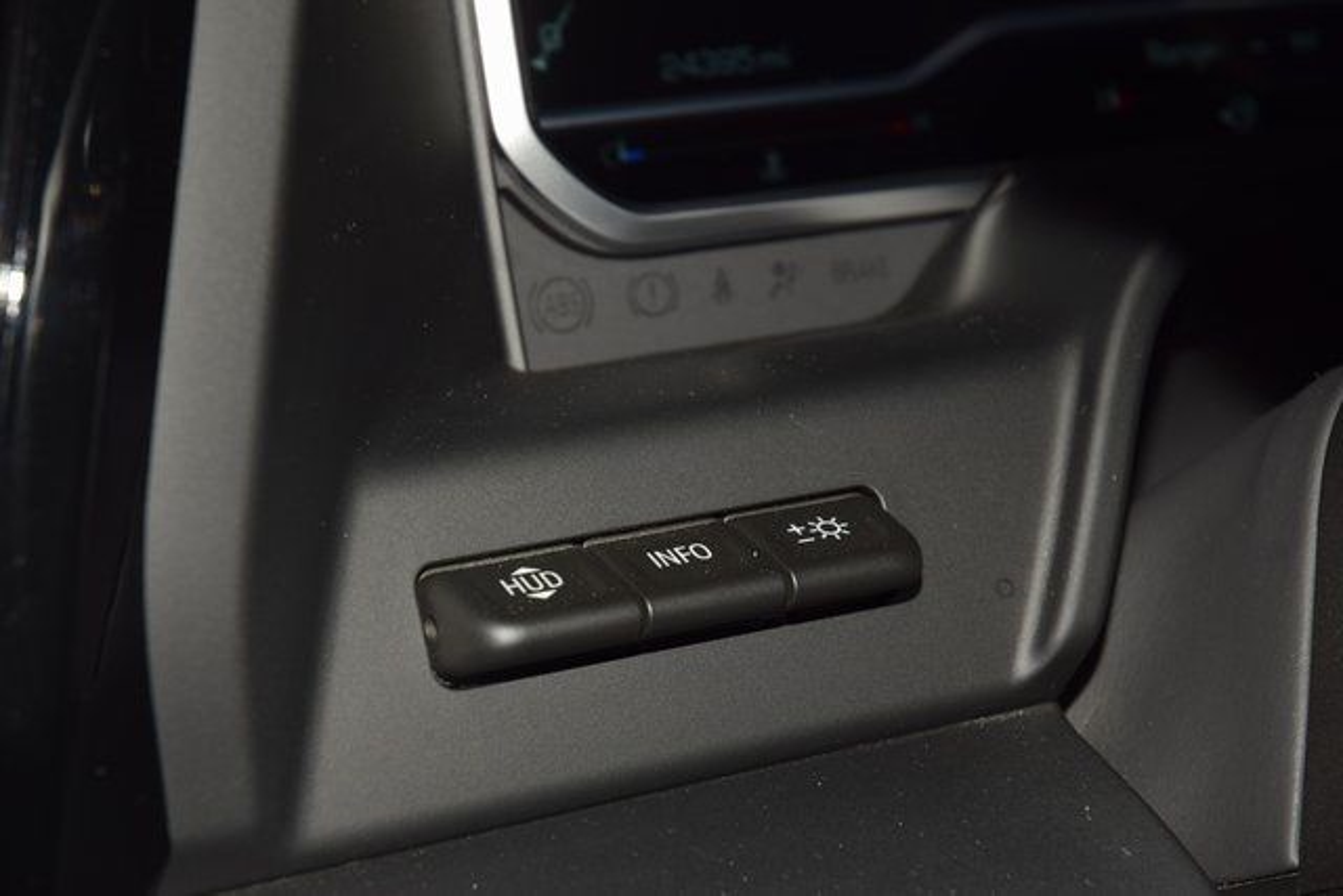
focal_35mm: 105
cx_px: 672
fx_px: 3918
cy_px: 448
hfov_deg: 19.5
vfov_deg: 13.0
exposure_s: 1/125
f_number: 8
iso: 100
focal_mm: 70
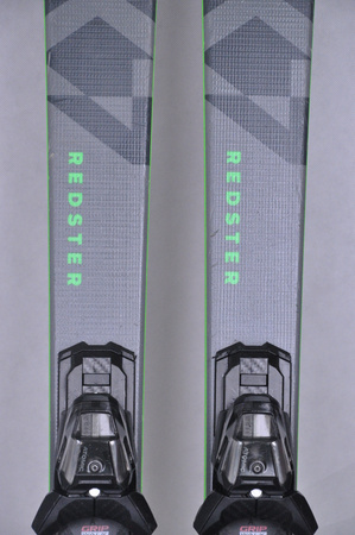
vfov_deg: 13.1
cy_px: 268
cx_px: 178
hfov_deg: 8.7
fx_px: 2335
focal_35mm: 158
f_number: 8
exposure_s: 1/125
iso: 3200
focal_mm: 105
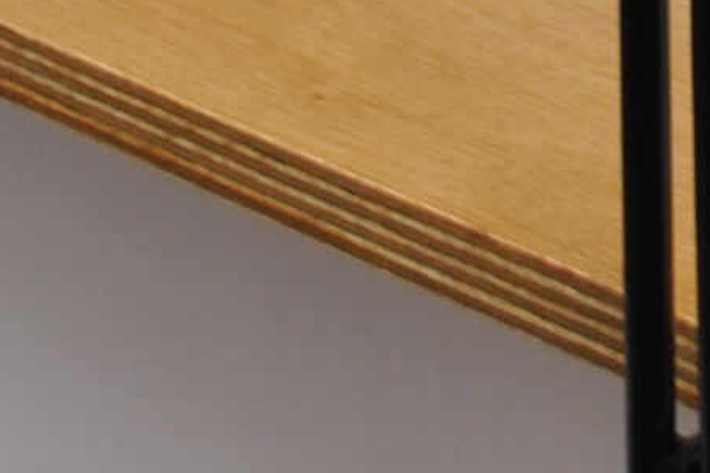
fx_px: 4217
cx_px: 903
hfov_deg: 9.5
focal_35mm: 214
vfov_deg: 5.8
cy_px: -1125
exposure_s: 1/40
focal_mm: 22
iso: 200
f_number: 5
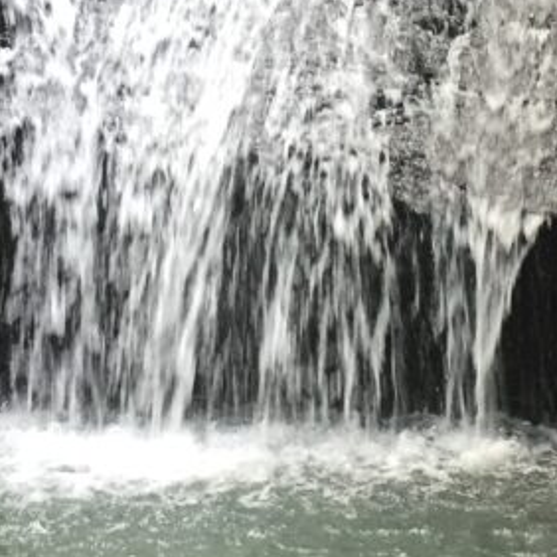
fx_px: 1693
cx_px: 407
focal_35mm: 93
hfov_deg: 18.6
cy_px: -89
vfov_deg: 17.9
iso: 100
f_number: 2.2
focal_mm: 4.15
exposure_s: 1/33
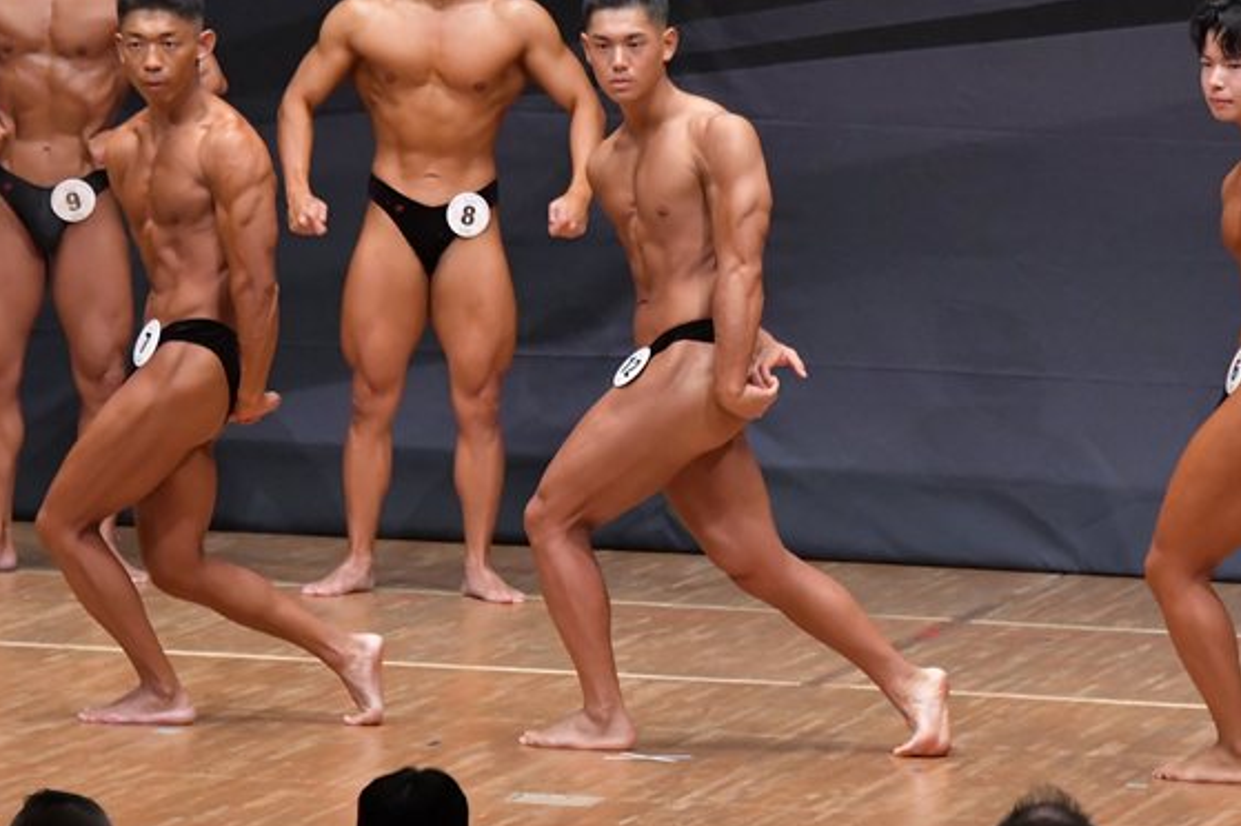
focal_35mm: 333
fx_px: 11472
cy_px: 429
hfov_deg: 6.2
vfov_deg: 4.1
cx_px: 769
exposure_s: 1/400
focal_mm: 160
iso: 6400
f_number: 5.6
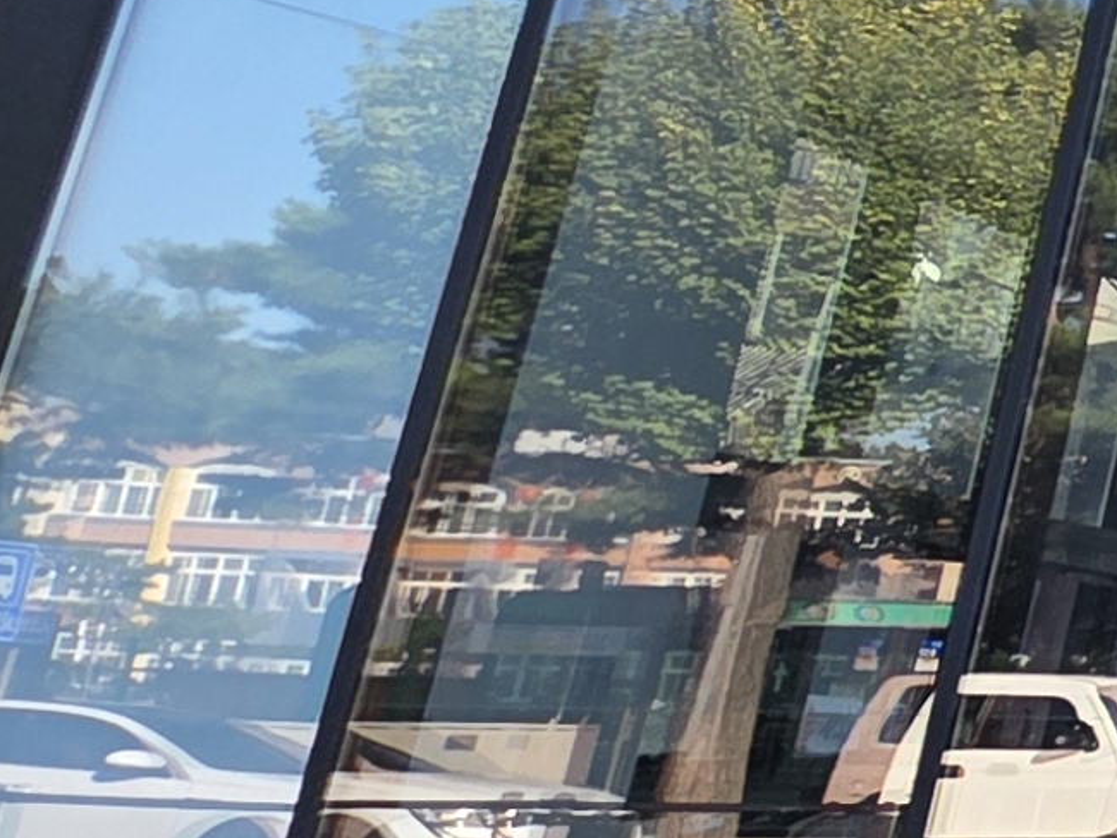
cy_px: -60
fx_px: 2582
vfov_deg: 17.9
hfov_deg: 13.2
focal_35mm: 80
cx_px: 2994
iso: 40
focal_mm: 2.2
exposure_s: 1/377
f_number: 1.9
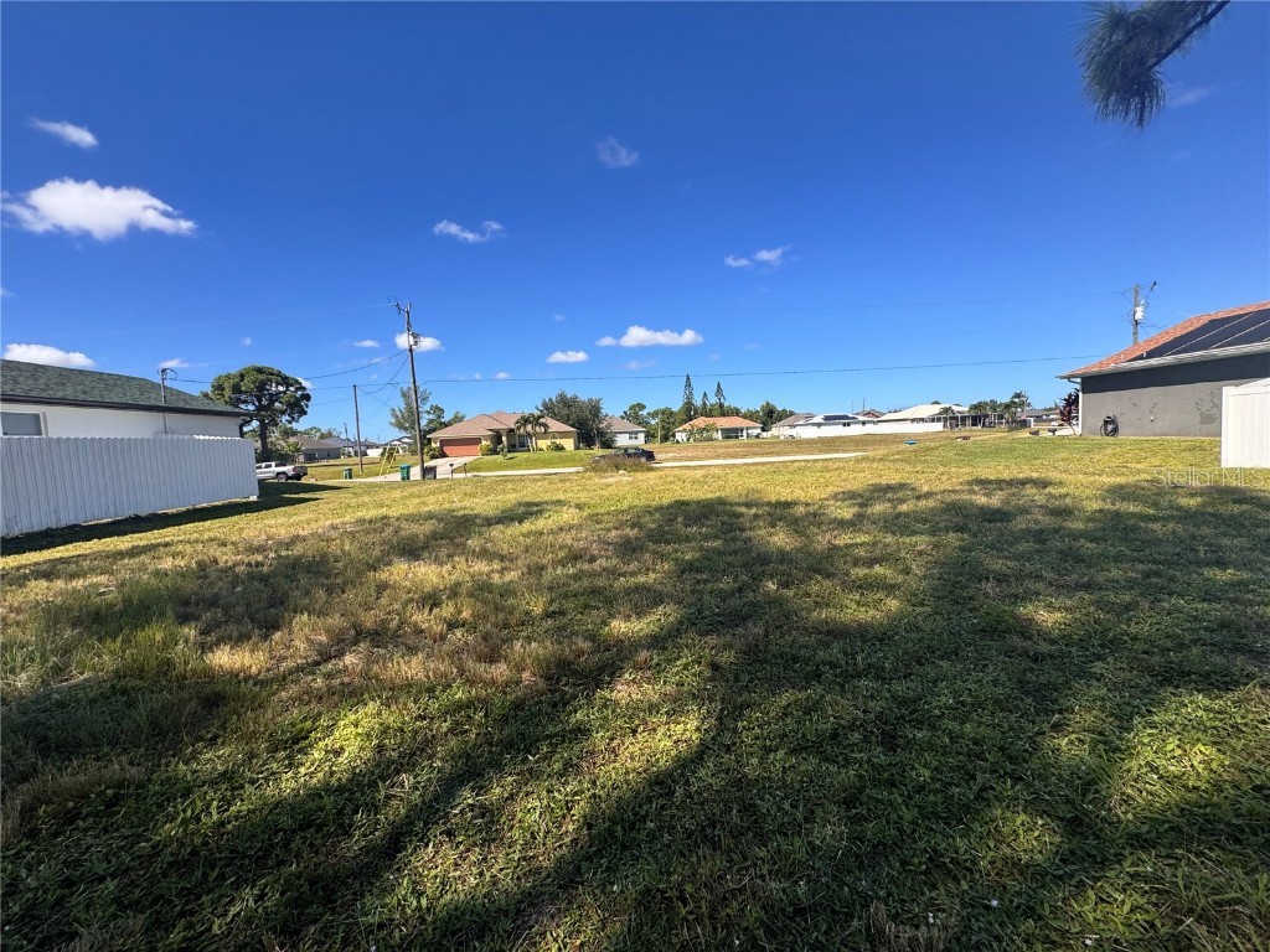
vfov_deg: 85.7
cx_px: 635
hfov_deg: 102.1
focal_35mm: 14
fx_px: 514
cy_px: 476
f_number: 2.2
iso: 50
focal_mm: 2.22
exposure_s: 1/1880
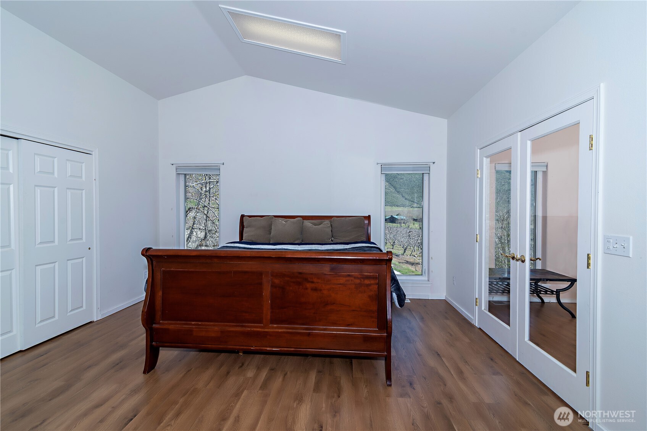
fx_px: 288
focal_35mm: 16
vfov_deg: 73.8
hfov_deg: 96.7
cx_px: 324
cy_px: 216
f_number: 7.1
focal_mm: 16
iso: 200
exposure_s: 1/125
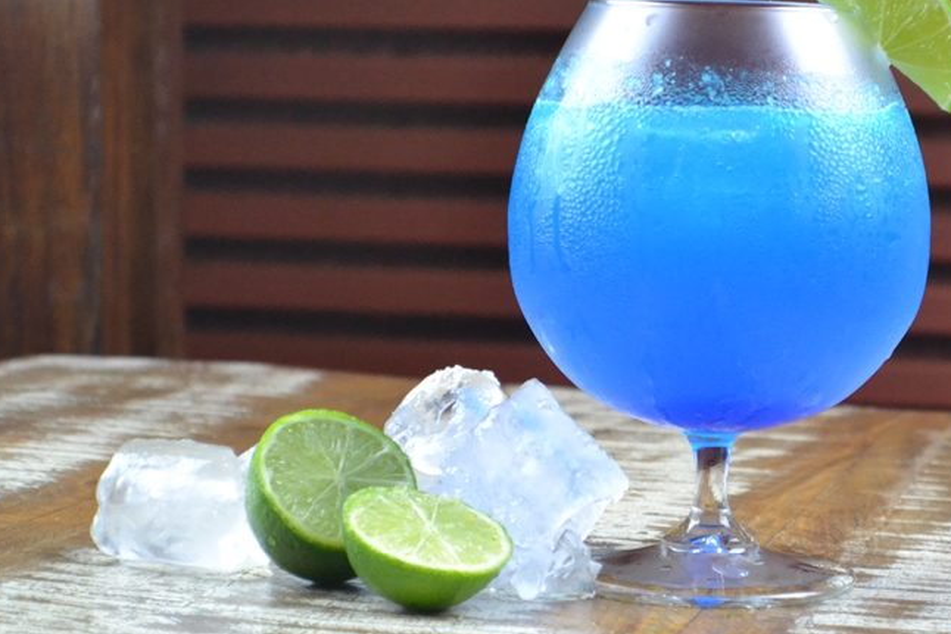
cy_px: 302
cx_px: 713
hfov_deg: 15.6
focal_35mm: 131
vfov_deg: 10.5
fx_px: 3456
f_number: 5.6
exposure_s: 1/80
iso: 3200
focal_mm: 55
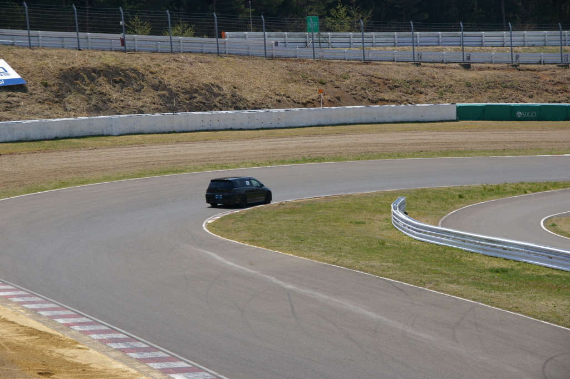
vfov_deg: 9.8
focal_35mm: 140
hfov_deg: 14.7
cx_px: 285
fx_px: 2208
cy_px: 190
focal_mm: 93
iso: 200
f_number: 9.5
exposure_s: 1/350
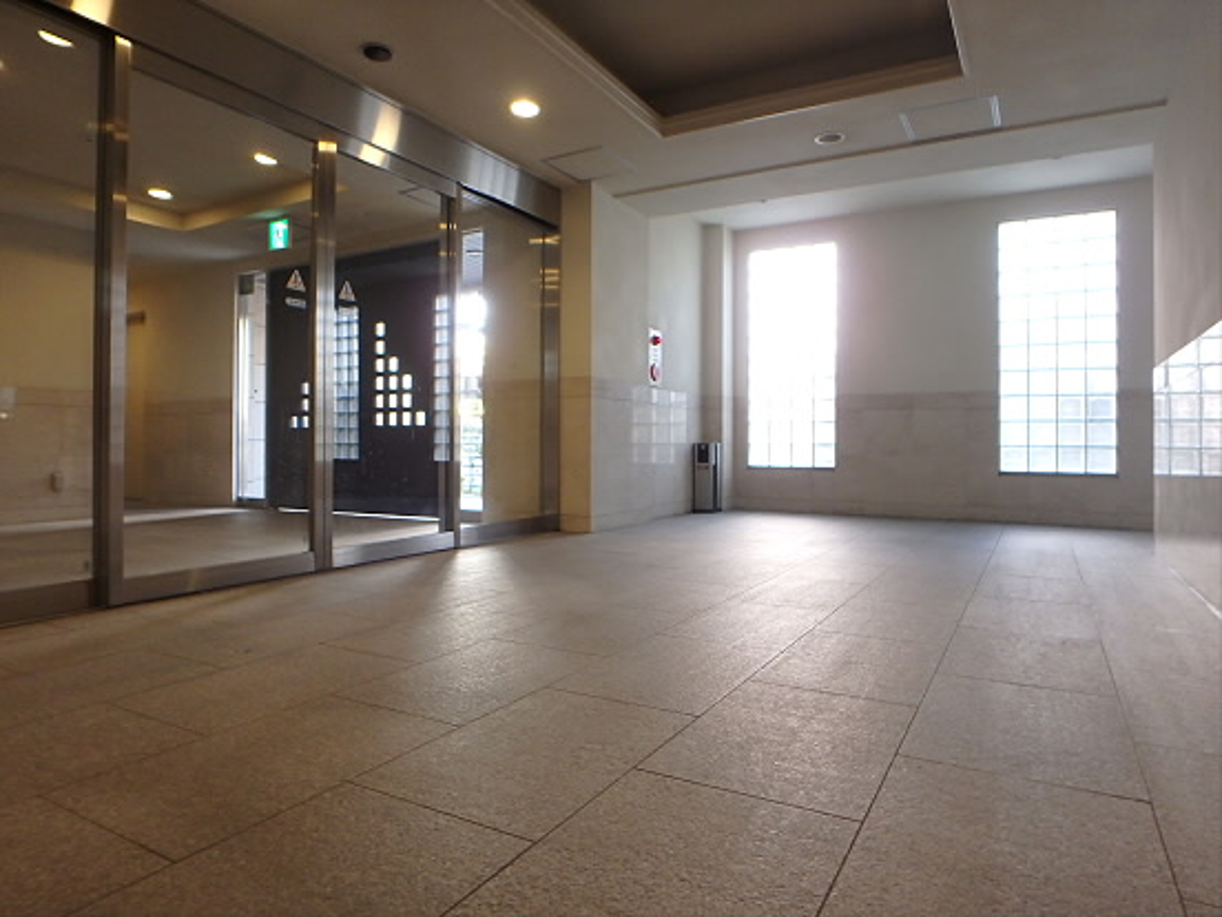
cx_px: 611
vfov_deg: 63.4
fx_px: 741
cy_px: 458
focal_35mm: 21
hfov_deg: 79.0
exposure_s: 1/30
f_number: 3.5
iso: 320
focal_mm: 3.7
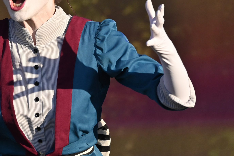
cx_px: 57
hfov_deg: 3.0
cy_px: 25
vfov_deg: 2.0
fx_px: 4537
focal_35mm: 698
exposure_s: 1/640
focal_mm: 250
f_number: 8
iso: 400
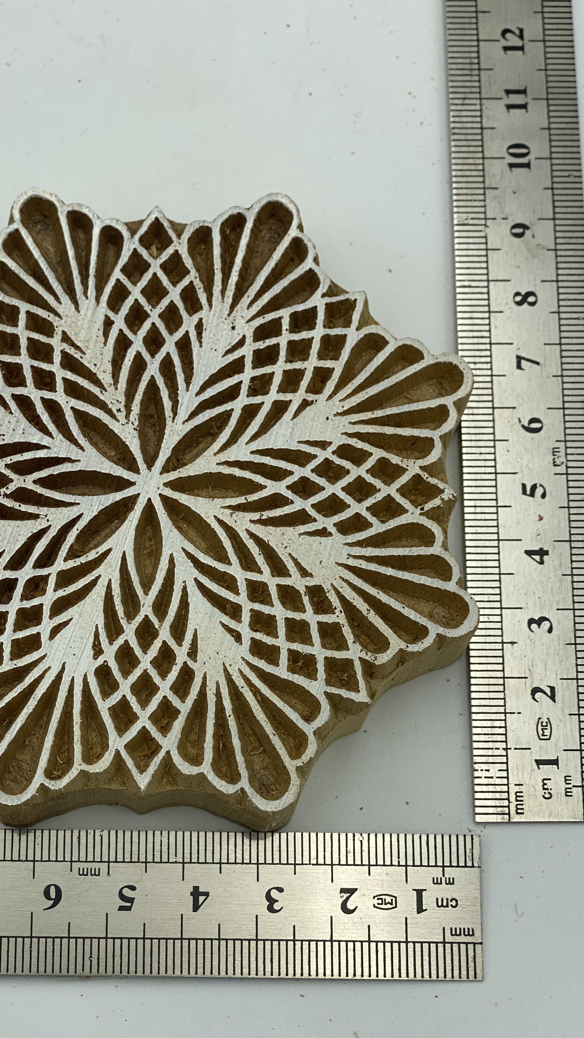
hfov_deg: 17.9
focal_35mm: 67
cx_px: 161
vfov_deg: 31.4
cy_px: 580
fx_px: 1844
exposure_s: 1/631
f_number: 2
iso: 20
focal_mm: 6
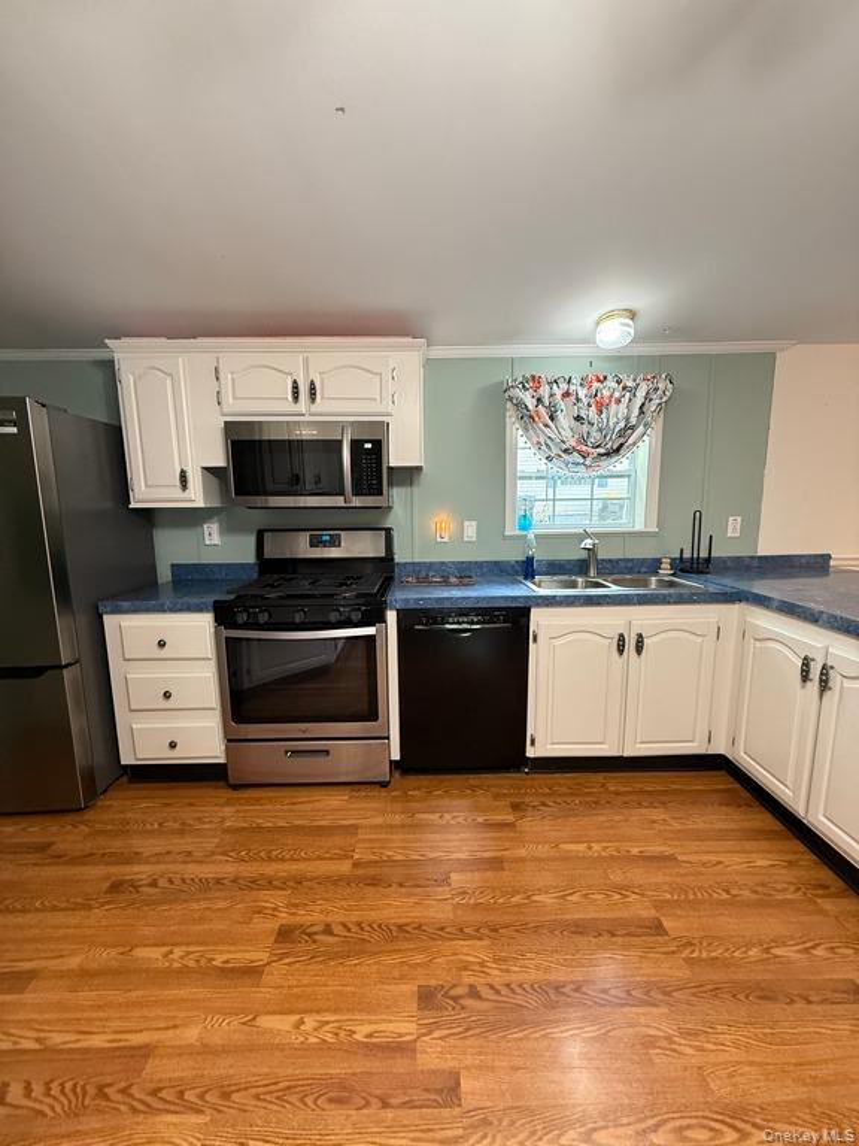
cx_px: 430
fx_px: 463
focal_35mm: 14
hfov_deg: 85.7
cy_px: 573
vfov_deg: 102.1
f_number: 2.2
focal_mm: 2.22
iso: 400
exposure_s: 1/60
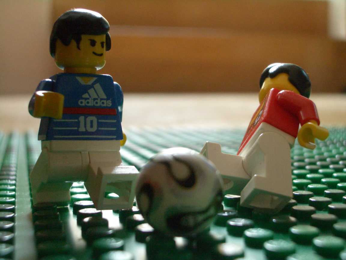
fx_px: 620
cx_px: 173
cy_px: 130
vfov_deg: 23.7
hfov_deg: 31.2
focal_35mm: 62
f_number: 3.5
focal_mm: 10.2
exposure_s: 1/15
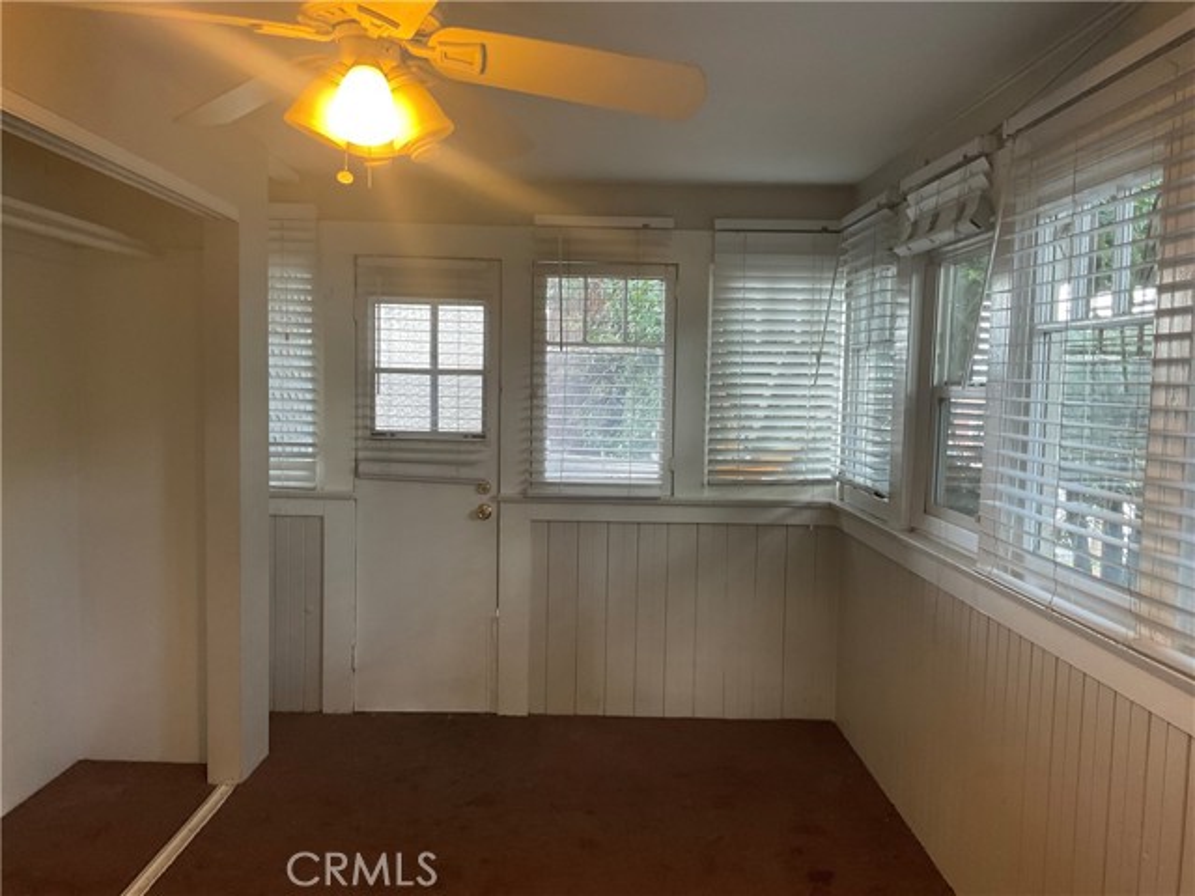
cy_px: 448
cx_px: 598
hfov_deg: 61.7
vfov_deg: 48.2
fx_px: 1001
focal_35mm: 29
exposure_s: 1/60
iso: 125
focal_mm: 3
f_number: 1.8
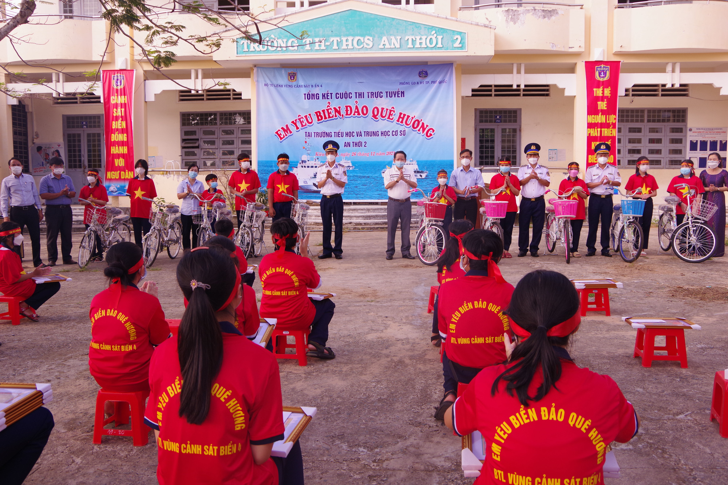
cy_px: 242
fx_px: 627
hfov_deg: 60.3
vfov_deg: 42.3
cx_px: 364
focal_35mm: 31
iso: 200
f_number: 7.1
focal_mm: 21
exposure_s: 1/125
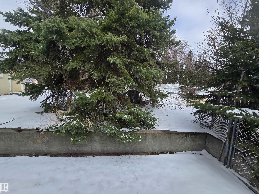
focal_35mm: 13
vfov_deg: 89.9
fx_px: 97
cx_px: 130
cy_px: 97
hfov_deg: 106.2
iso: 50
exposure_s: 1/1087
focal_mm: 2.2
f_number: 2.2
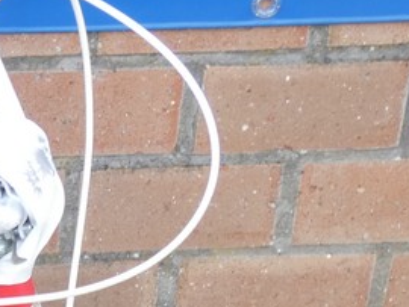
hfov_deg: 10.7
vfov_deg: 8.4
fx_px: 2070
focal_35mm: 175
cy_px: 318
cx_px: -298
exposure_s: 1/80
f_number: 3.8
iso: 80
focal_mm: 8.2
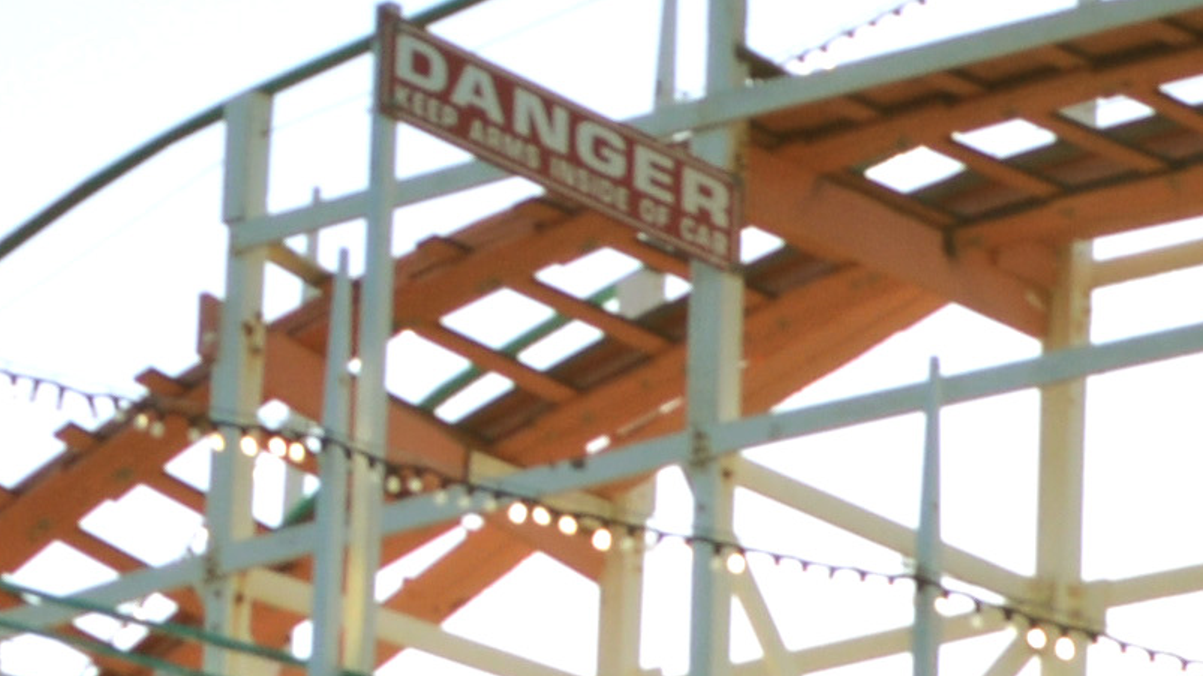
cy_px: 81
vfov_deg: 4.0
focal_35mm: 306
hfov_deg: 7.0
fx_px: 9757
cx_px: 49
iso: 100
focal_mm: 26
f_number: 8
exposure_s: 1/200
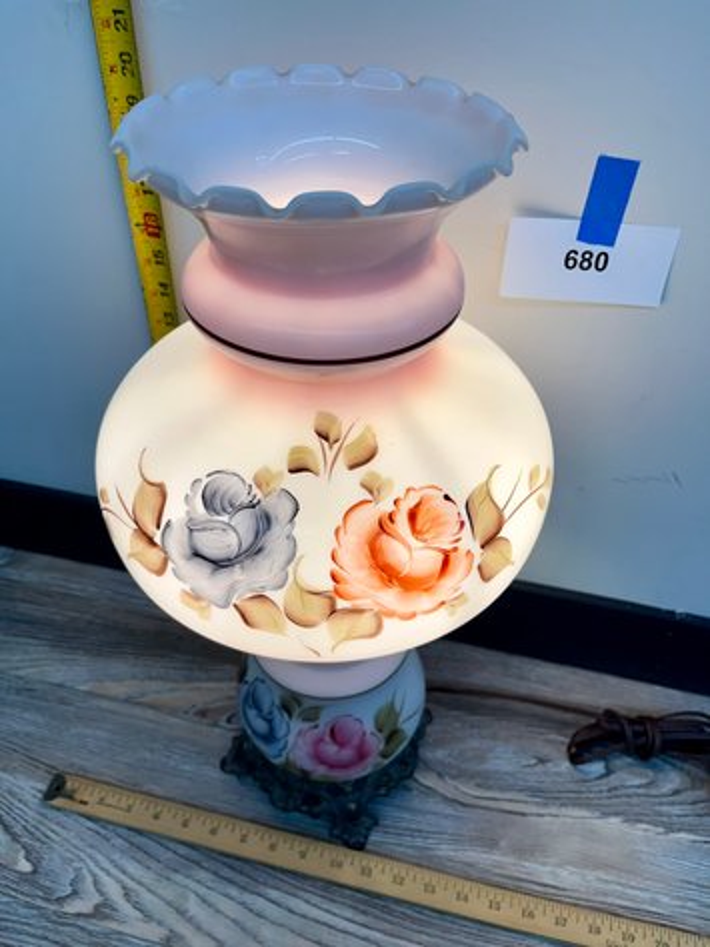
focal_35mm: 26
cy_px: 474
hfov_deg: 53.1
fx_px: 711
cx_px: 355
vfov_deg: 67.3
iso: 40
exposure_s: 1/166
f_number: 1.6
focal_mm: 5.1
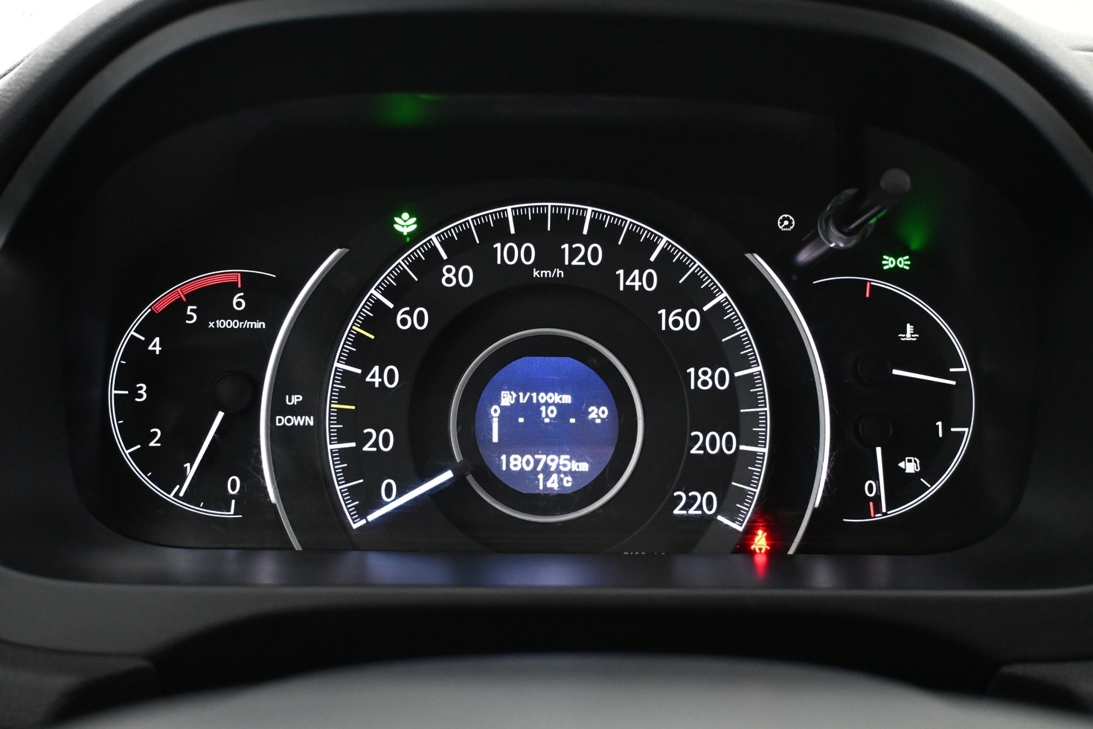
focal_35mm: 44
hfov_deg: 44.6
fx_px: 1331
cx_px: 524
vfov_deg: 30.6
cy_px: 350
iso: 4000
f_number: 4.5
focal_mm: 26.5
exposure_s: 1/40
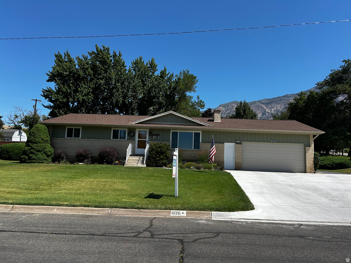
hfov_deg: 67.3
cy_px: 132
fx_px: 264
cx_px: 176
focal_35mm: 26
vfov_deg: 53.1
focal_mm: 5.7
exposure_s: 1/3704
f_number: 1.5
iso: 50
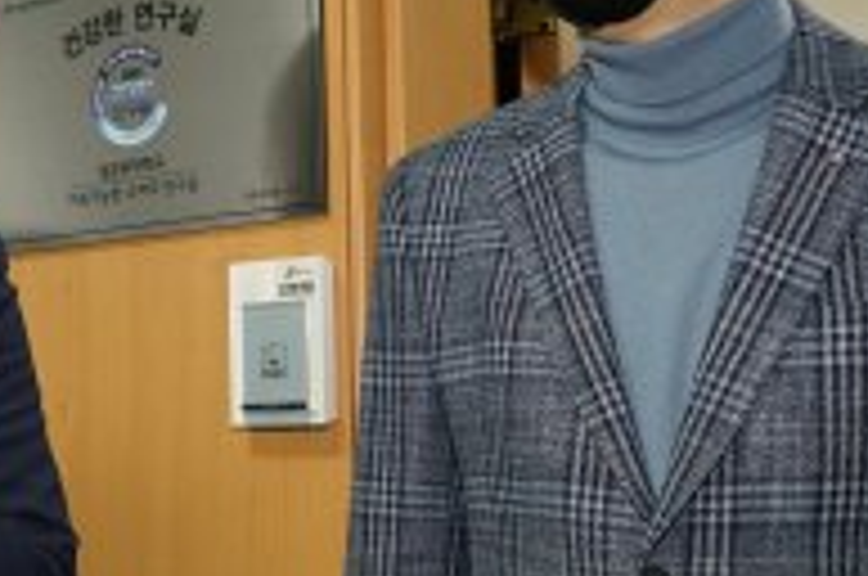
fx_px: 1709
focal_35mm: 71
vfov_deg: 19.0
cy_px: 400
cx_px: 130
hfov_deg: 27.7
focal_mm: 24
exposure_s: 1/125
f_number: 4
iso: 1600
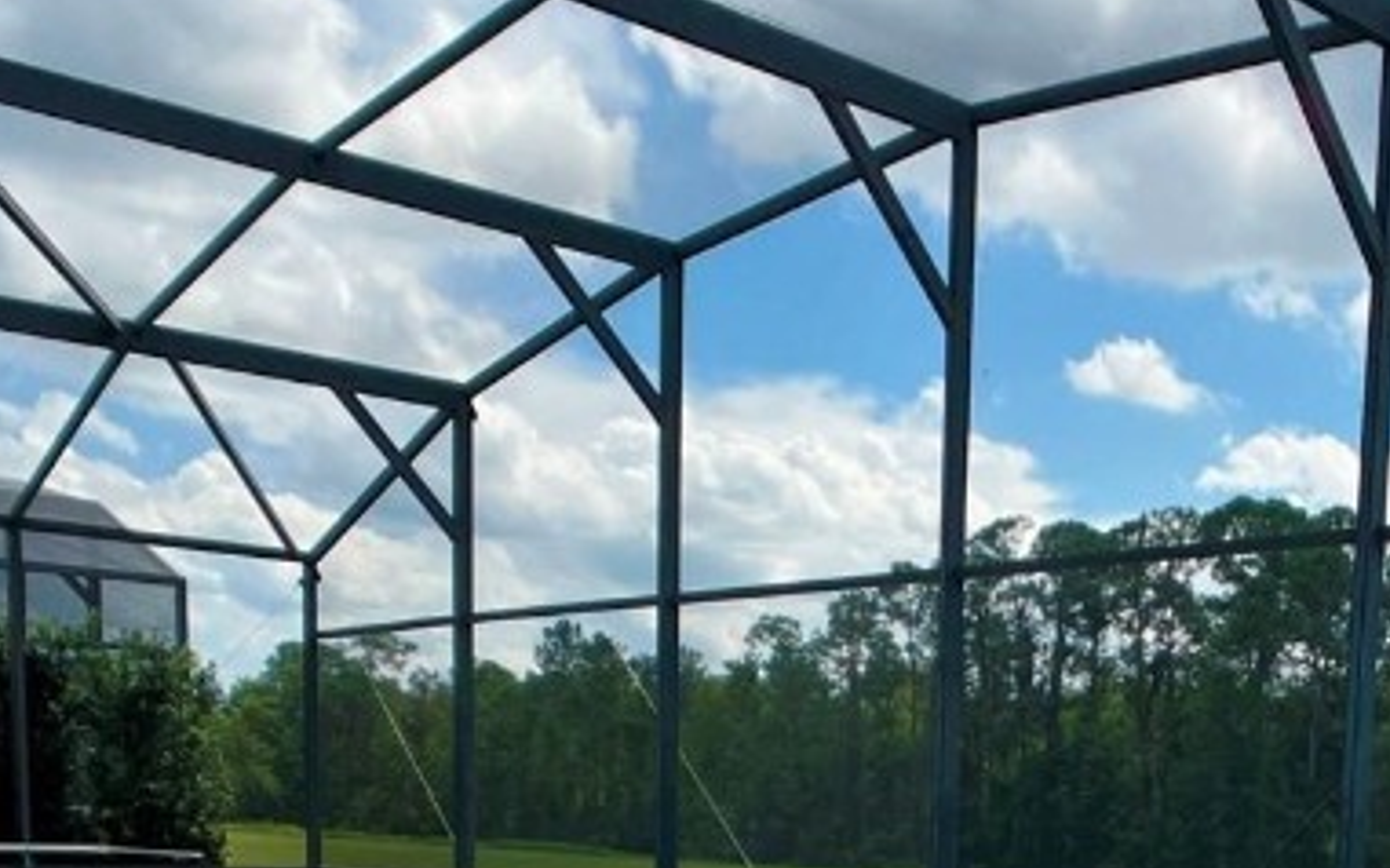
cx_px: 974
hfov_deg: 27.6
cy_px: 1069
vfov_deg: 16.8
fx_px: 2803
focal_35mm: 74
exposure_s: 1/4444
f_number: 1.5
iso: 50
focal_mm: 5.7
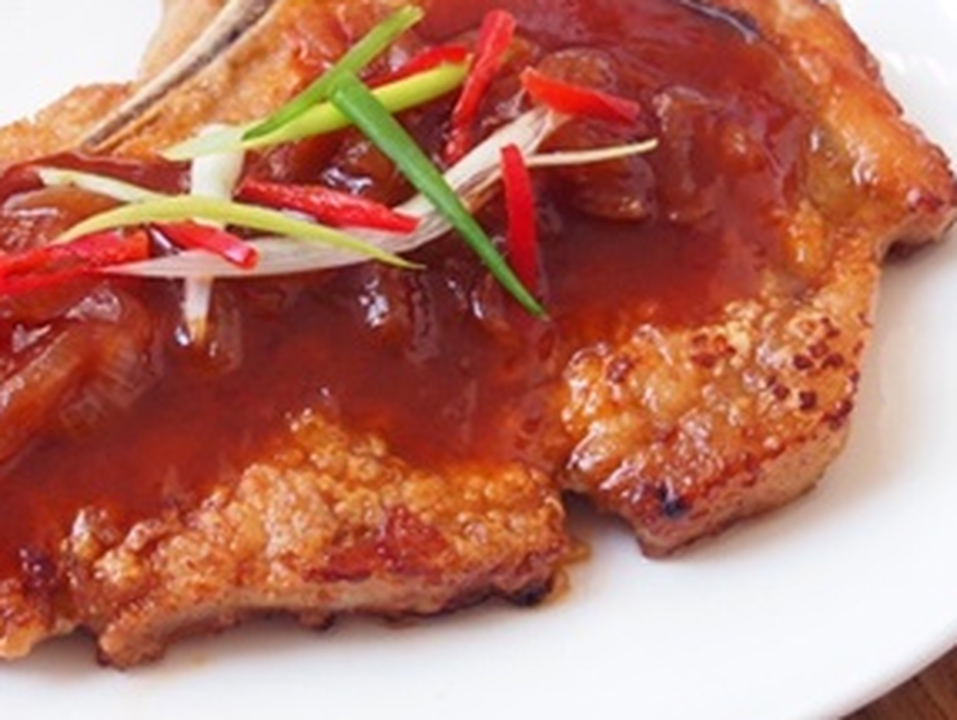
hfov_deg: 14.7
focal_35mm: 134
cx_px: 340
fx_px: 3708
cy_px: 260
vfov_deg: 11.1
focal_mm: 38
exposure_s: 1/80
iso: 640
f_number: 5.4
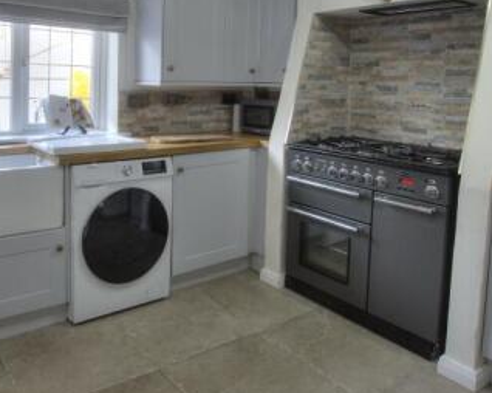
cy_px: 108
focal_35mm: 29
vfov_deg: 48.4
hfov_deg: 59.0
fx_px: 422
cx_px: 160
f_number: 8
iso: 400
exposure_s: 1/10
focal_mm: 10
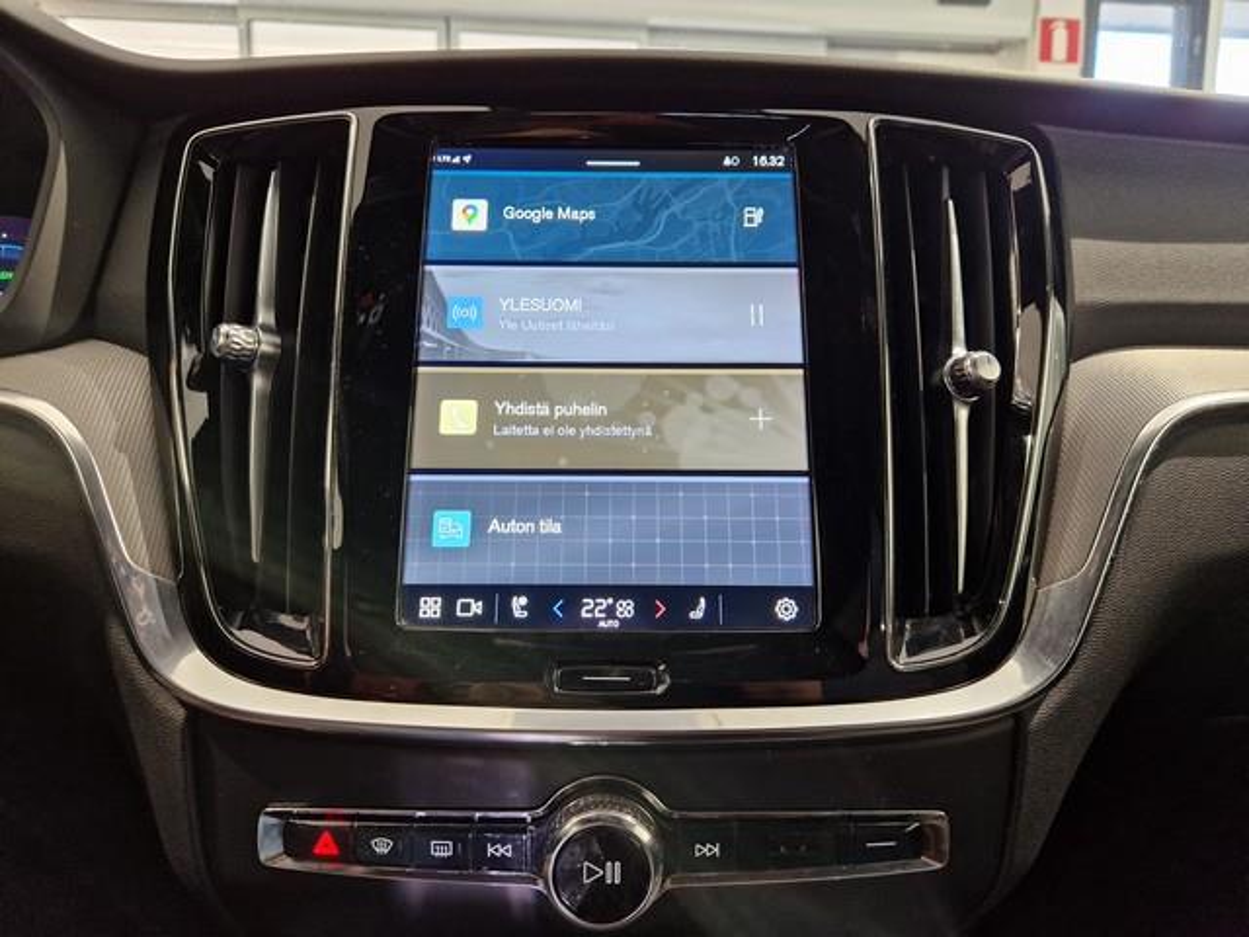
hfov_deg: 73.9
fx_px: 830
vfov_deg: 58.9
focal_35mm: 23
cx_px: 624
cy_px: 468
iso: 250
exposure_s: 1/65
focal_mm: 5.4
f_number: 1.8
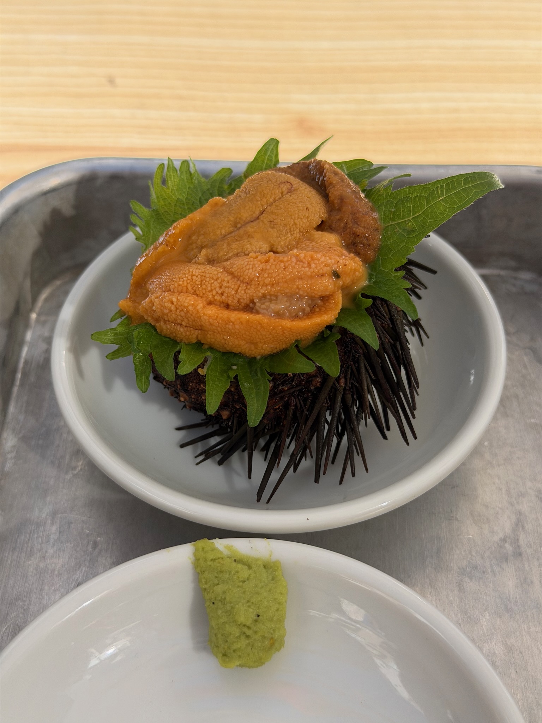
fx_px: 1002
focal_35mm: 48
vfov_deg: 39.7
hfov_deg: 30.3
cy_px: 362
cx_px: 271
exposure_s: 1/2415
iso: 80
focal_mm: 6.76
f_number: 1.78
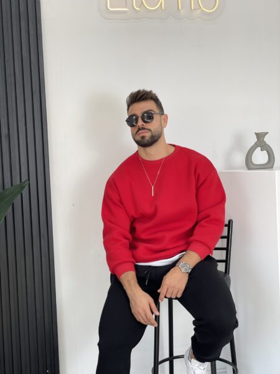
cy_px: 187
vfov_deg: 36.8
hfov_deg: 28.0
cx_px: 140
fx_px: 561
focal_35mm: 52
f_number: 2
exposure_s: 1/100
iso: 25
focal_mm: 6
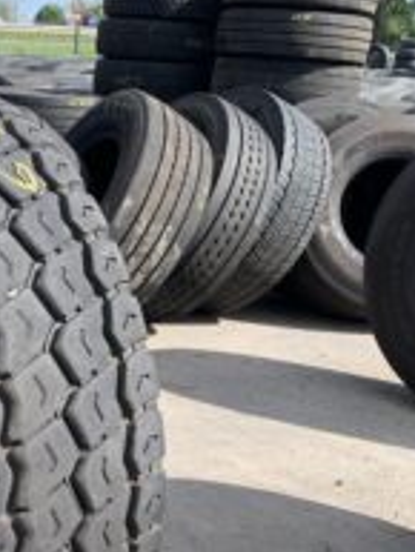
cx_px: -14
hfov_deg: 24.0
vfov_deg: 32.4
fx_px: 926
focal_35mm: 58
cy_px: 430
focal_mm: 4.25
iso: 25
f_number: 1.8
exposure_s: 1/1136
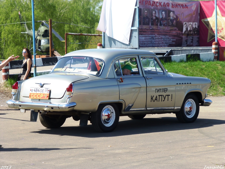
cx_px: 112
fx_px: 838
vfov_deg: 11.5
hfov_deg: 15.3
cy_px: 84
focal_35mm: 129
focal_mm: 23.1
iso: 100
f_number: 5.4
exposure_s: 1/320
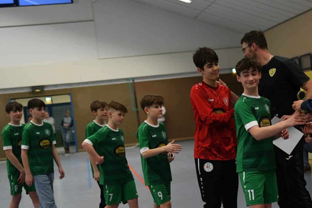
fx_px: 650
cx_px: 223
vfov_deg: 18.1
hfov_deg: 26.7
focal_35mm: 75
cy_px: 135
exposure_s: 1/800
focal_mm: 45
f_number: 2.8
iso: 5000
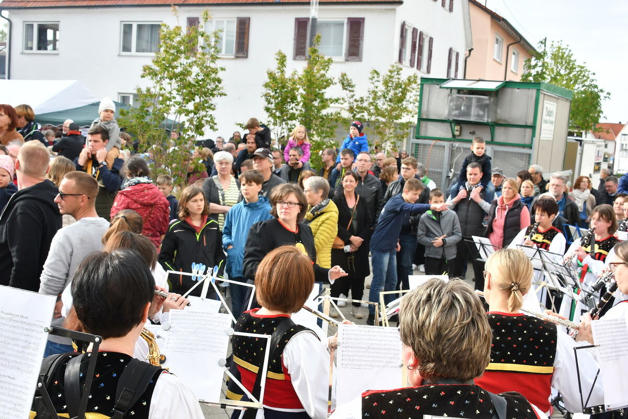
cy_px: 210
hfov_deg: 46.4
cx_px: 314
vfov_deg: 31.9
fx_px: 733
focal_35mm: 42
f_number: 10
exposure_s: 1/200
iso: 500
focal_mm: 28
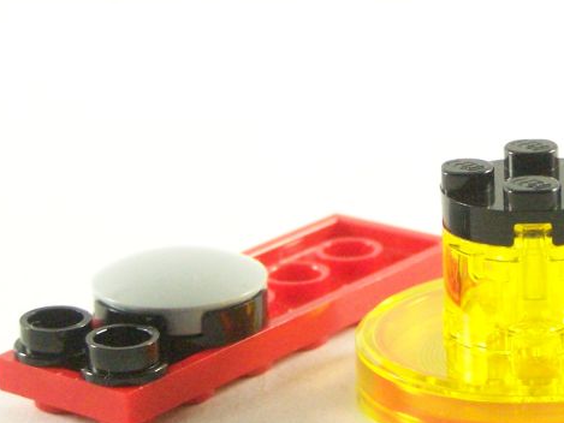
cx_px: 547
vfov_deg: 8.3
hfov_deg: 11.0
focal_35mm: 179
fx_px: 2917
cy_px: 100
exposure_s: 1/60
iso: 400
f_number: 3.2
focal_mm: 13.7
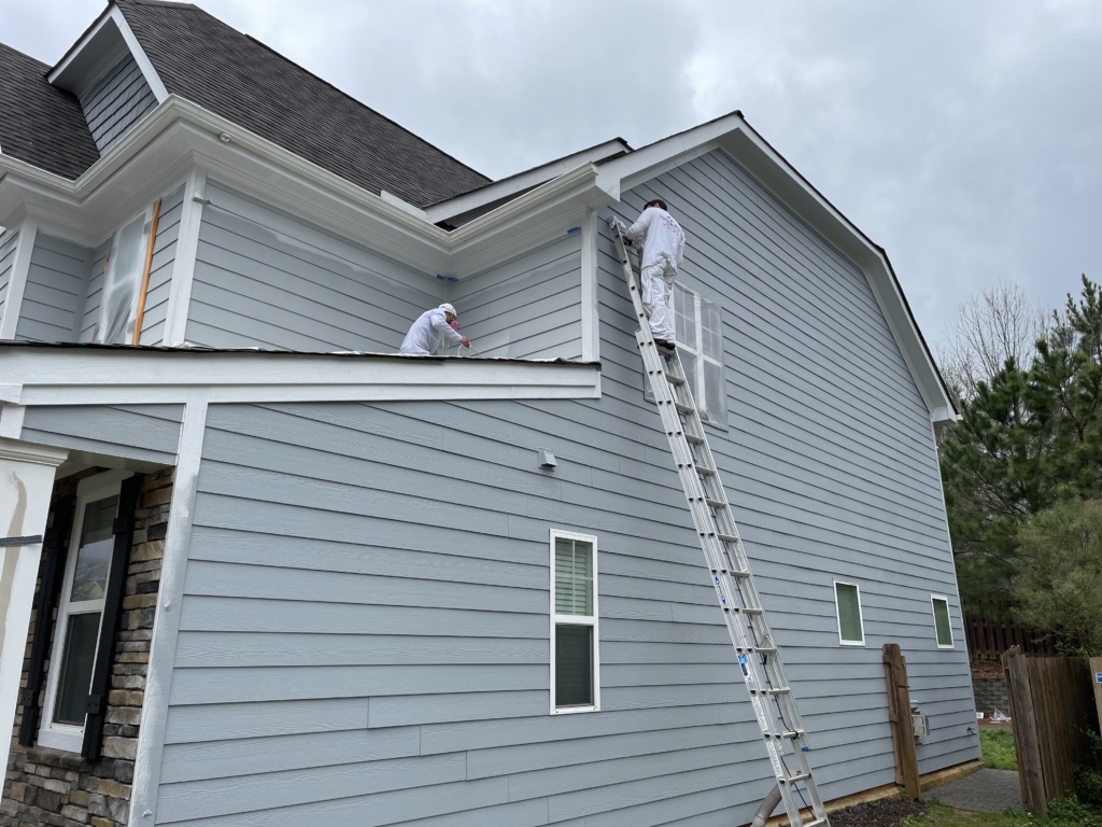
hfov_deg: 67.3
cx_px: 551
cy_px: 414
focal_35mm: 26
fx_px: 828
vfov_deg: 53.1
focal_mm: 4.2
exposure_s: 1/924
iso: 32
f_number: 1.6
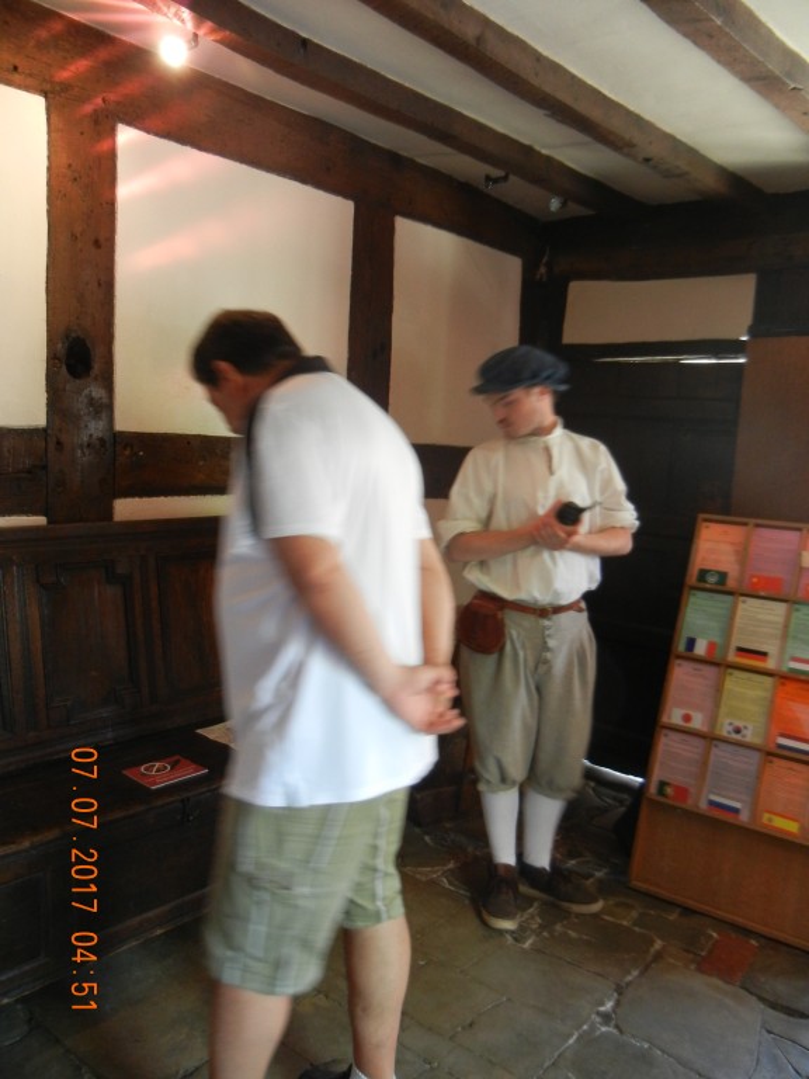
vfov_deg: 60.0
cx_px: 404
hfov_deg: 46.8
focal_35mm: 30
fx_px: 935
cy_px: 540
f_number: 3.5
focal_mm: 5.4
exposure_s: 1/8.6
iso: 400
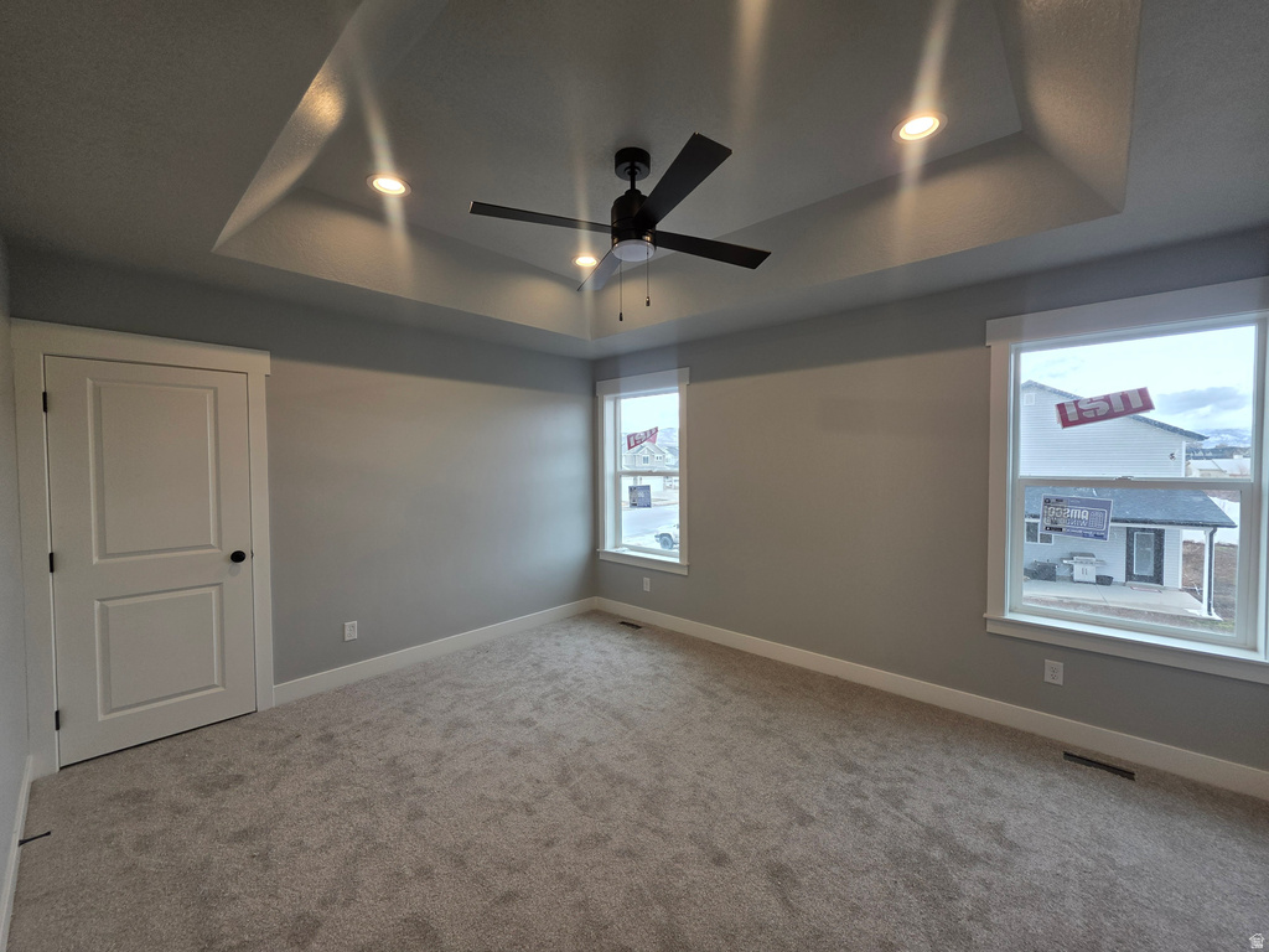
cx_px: 634
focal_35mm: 13
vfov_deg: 89.9
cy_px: 476
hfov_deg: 106.2
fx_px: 477
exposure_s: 1/120
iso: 64
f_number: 1.9
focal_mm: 2.2
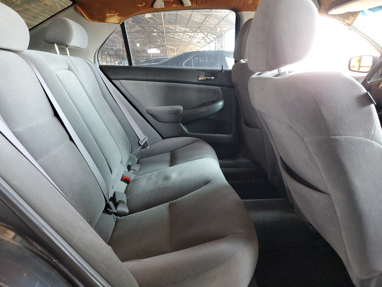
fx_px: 287
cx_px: 191
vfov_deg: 53.1
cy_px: 144
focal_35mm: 26
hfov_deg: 67.3
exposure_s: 1/60.2
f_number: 1.5
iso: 175
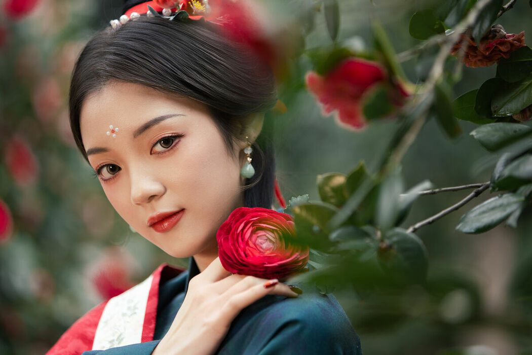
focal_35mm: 142
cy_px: 178
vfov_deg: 9.7
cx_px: 266
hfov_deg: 14.4
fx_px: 2098
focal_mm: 142
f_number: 2.8
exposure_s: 1/250
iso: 200
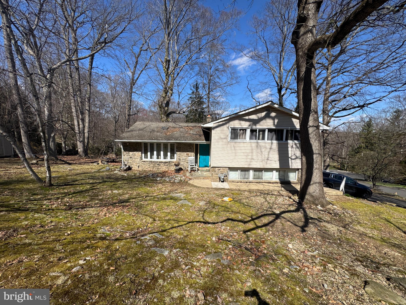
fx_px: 164
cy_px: 152
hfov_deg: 102.1
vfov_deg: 85.7
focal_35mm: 14
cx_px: 203
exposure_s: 1/2083
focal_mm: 2.22
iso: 50
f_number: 2.2
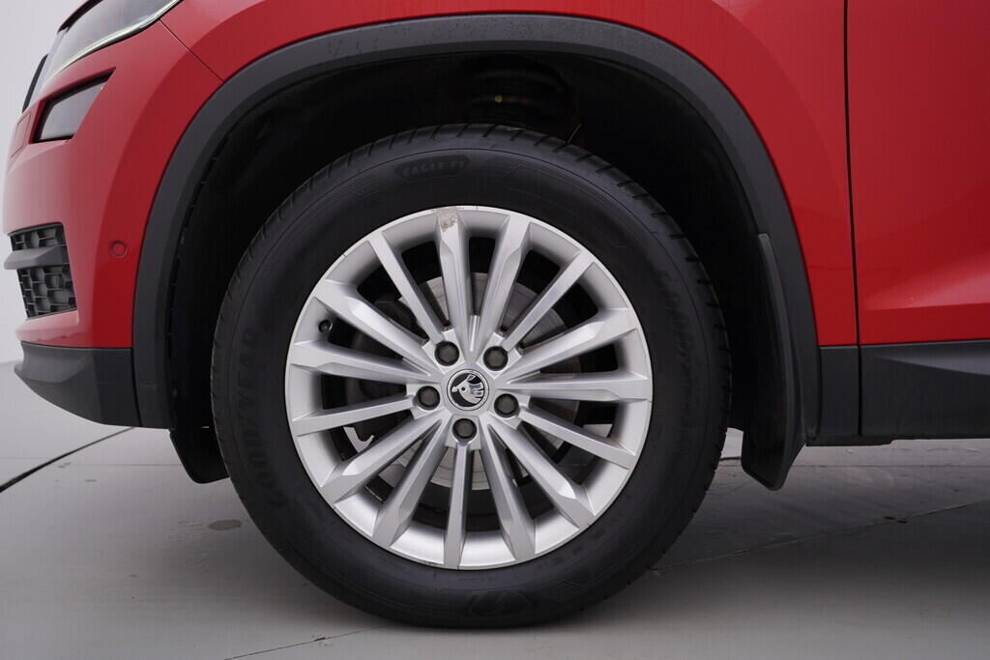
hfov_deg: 53.1
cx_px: 495
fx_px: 990
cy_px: 330
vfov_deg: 36.9
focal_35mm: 36
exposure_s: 1/80
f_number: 4
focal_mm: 24
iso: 125
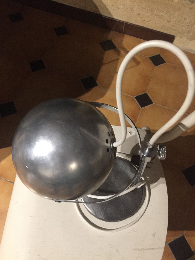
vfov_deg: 61.7
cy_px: 130
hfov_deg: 48.2
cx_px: 98
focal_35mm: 29
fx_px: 218
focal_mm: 4.15
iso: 160
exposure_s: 1/8
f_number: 2.2
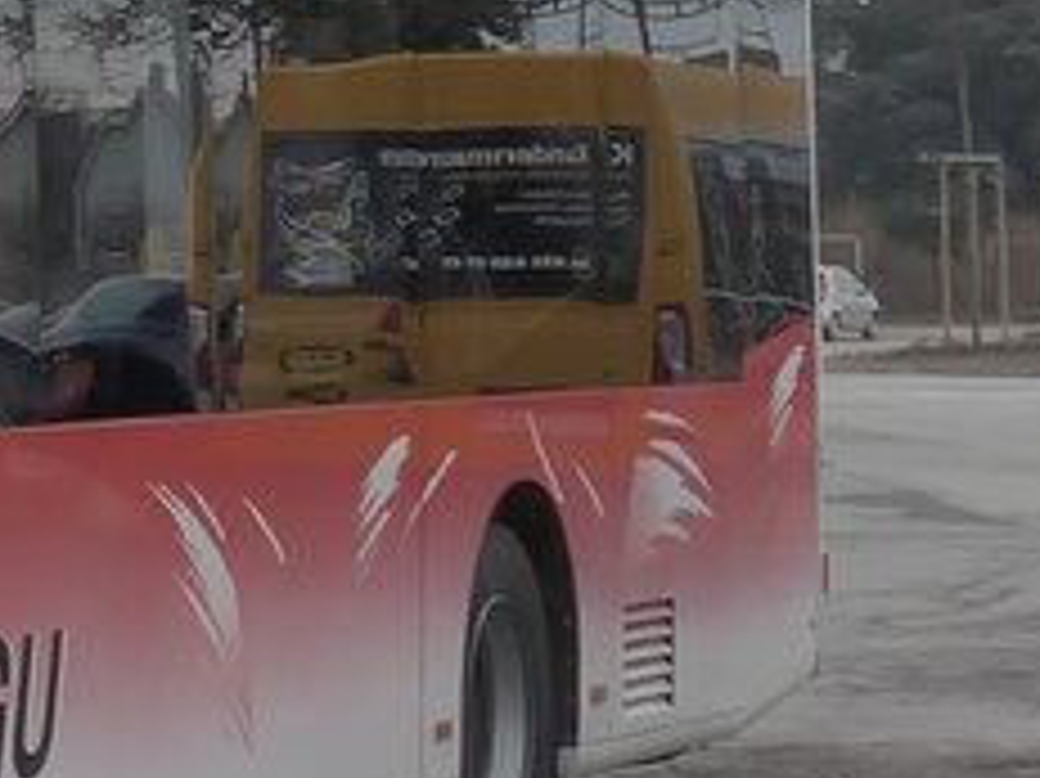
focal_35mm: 203
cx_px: -1378
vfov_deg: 7.3
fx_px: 6096
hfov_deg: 8.9
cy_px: -121
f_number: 3.2
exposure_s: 1/640
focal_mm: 8
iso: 160
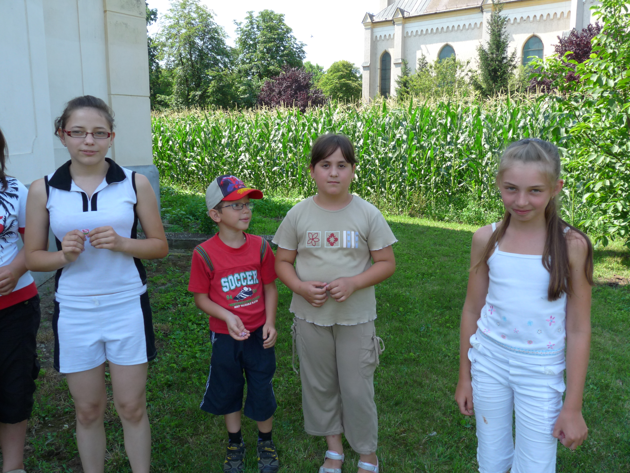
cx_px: 315
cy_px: 236
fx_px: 491
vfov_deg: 51.4
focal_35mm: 27
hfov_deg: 65.3
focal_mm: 4.8
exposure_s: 1/200
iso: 100
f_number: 4
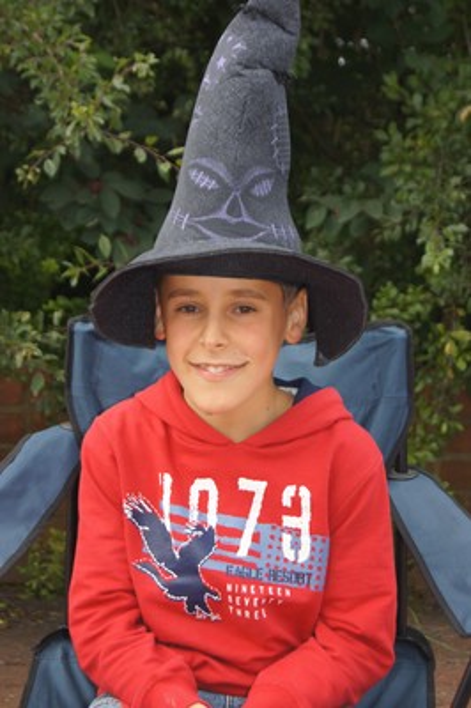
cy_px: 354
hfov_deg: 16.5
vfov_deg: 24.6
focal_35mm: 82
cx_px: 236
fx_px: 1622
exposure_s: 1/100
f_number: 5.6
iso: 100
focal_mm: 55
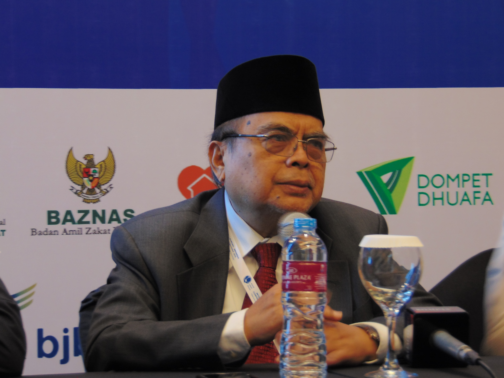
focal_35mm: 133
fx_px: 1936
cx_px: 252
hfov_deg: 14.8
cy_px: 189
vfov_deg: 11.1
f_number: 4
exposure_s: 1/4
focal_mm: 23.9
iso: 80
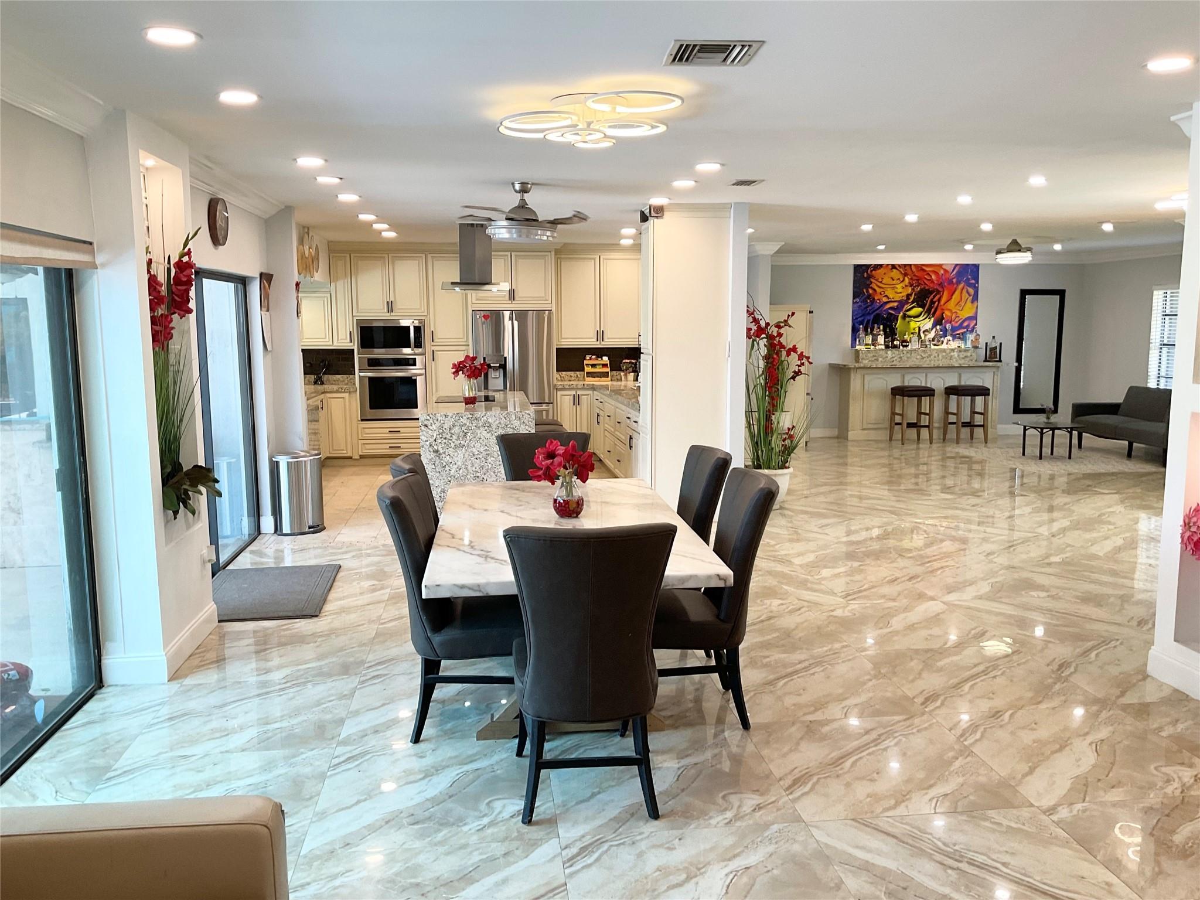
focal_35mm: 29
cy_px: 450
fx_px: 1005
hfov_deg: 61.7
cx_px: 600
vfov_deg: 48.2
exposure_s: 1/120
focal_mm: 3
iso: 64
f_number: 1.8
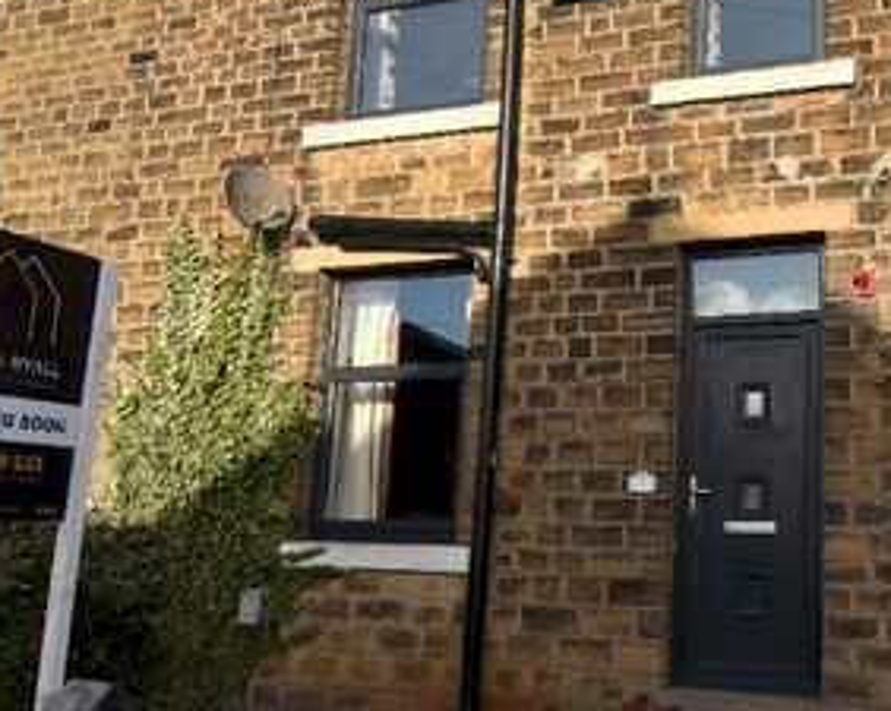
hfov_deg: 48.6
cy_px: 387
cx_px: 717
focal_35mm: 35
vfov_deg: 42.1
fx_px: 922
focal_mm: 10
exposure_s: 1/200
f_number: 8
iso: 100
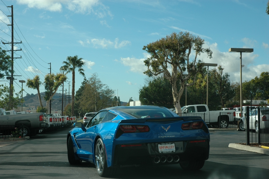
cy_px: 90
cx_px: 134
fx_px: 515
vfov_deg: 19.7
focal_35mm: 69
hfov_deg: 29.3
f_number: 9
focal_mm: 46
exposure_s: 1/320
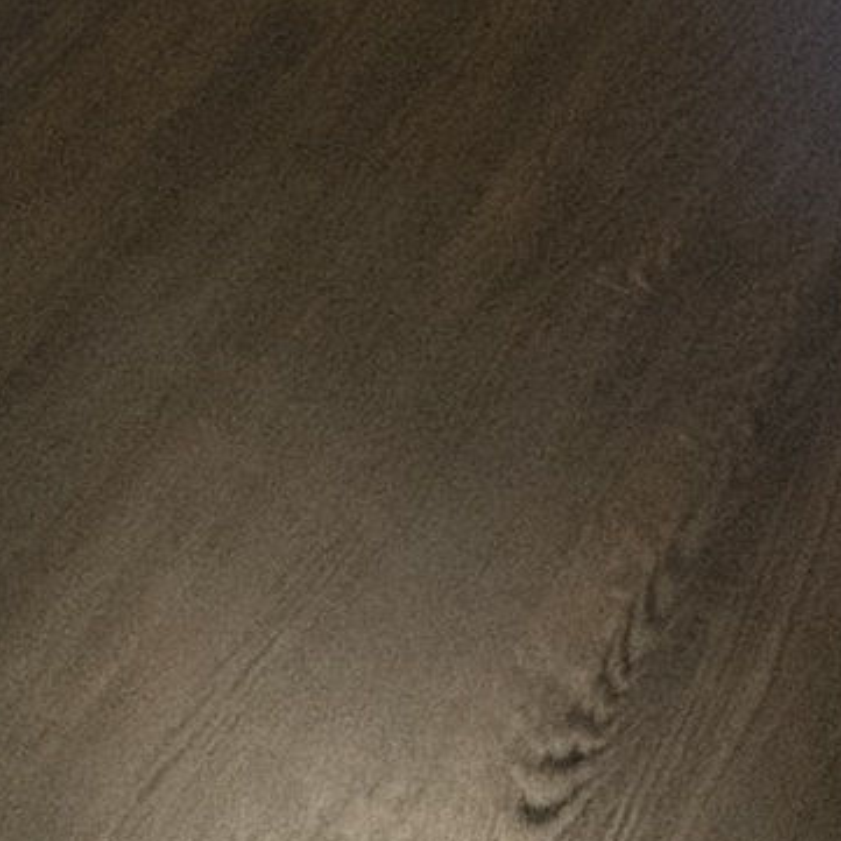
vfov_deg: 12.4
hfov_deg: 21.9
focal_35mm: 79
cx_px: 531
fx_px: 2171
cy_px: -1512
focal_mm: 2.22
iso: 320
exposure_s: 1/120
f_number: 2.2
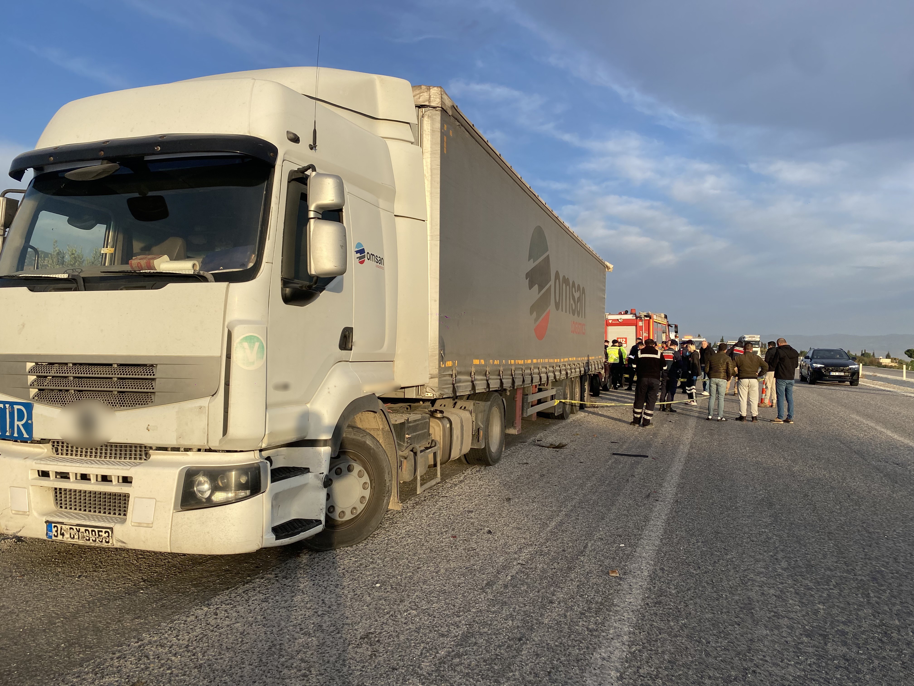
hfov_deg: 67.3
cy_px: 343
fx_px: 687
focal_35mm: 26
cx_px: 457
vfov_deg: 53.1
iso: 32
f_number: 1.8
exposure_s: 1/1464
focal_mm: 4.25
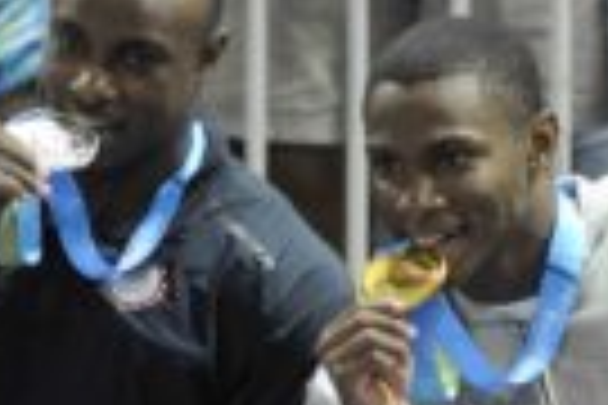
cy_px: 490
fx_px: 22900
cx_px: 491
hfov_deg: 1.5
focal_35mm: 1356
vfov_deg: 1.0
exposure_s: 1/250
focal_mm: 300
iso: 1000
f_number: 4
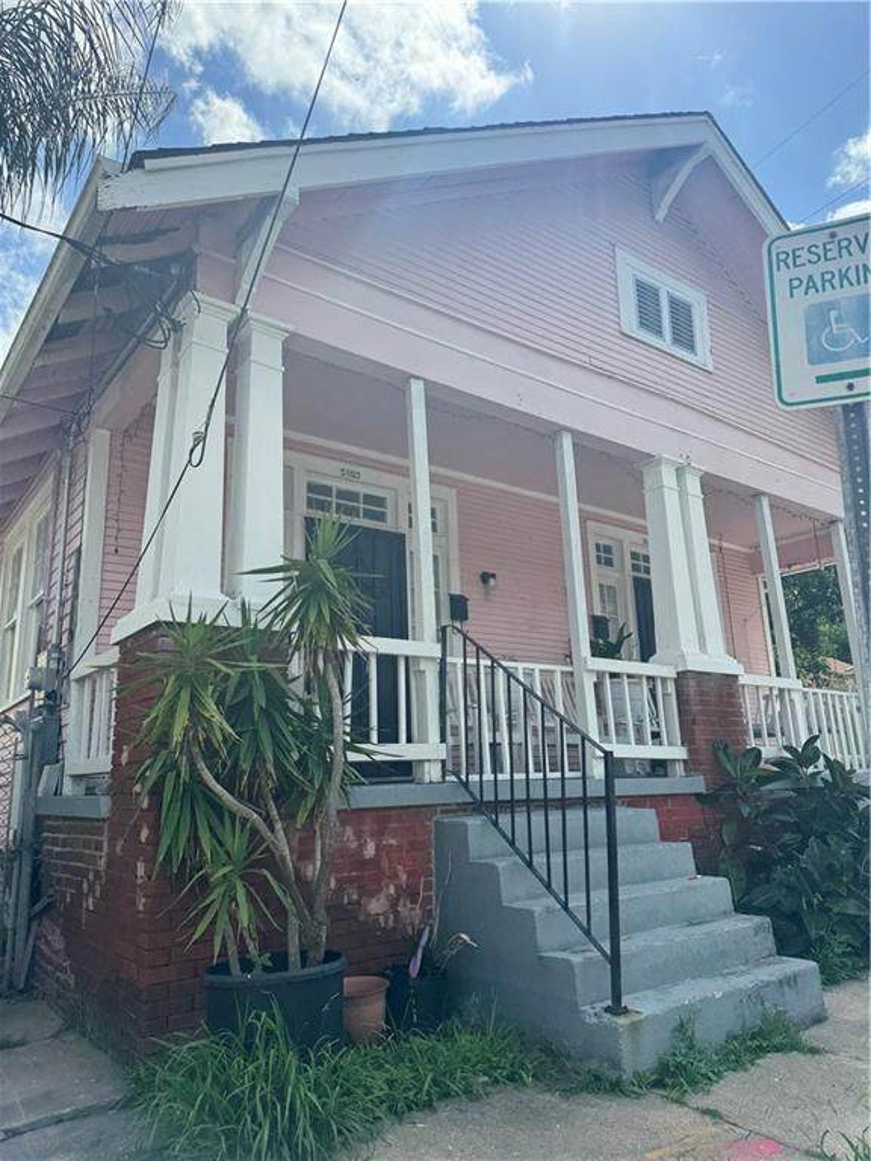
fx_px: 805
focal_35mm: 24
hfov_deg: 56.8
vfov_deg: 71.6
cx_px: 436
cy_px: 580
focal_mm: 6.76
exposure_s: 1/5814
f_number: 1.78
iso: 80
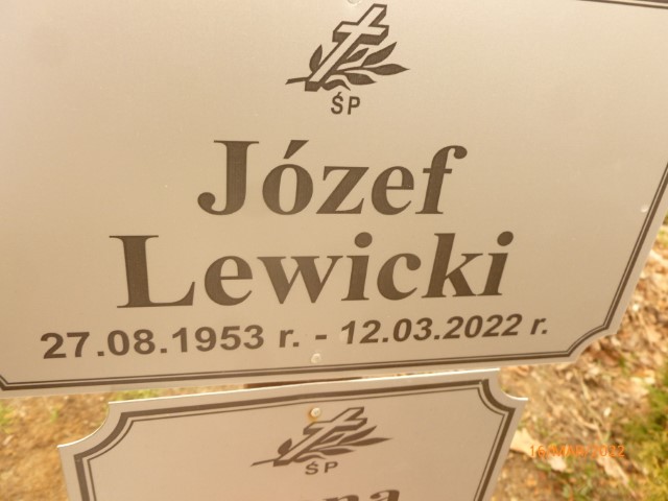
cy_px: 250
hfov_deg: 63.4
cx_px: 334
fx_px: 540
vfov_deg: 49.7
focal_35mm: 28
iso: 200
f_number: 3.3
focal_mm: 5
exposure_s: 1/160
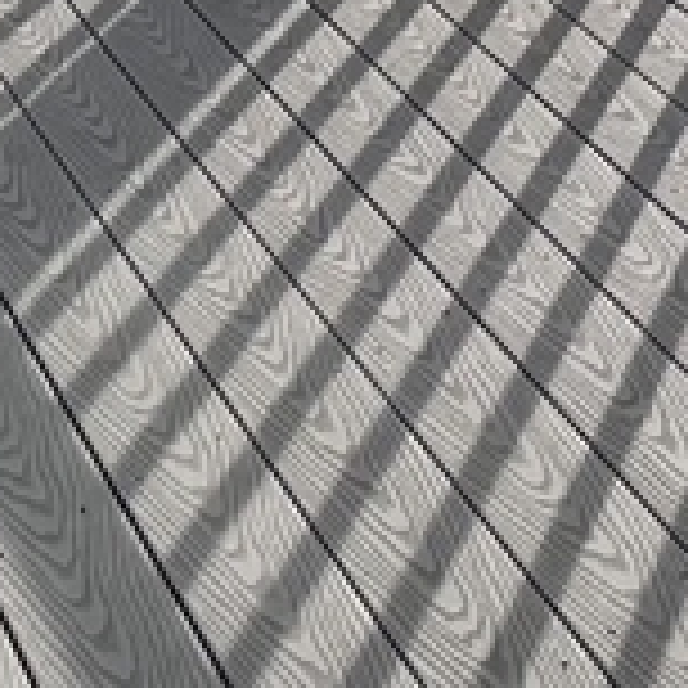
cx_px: 544
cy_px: -886
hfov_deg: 22.2
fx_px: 1731
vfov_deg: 15.2
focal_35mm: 77
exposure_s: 1/2874
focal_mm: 1.57
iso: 32
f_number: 1.8
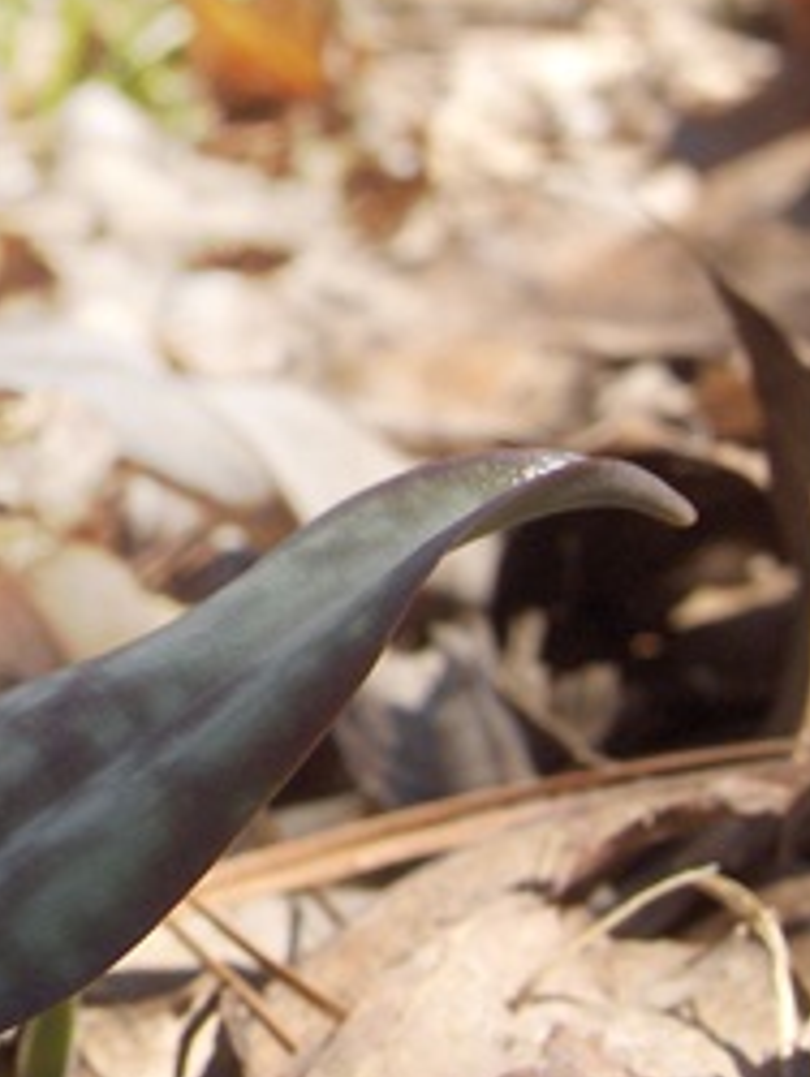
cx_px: 86
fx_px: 2429
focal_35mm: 78
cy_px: 323
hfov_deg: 18.6
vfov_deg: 24.8
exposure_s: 1/351
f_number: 4.8
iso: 93
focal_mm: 8
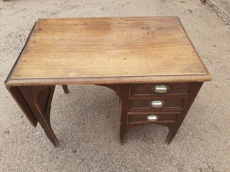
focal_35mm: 27
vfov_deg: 51.4
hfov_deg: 65.3
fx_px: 179
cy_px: 86
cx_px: 115
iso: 40
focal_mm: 3.6
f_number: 1.9
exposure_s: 1/452
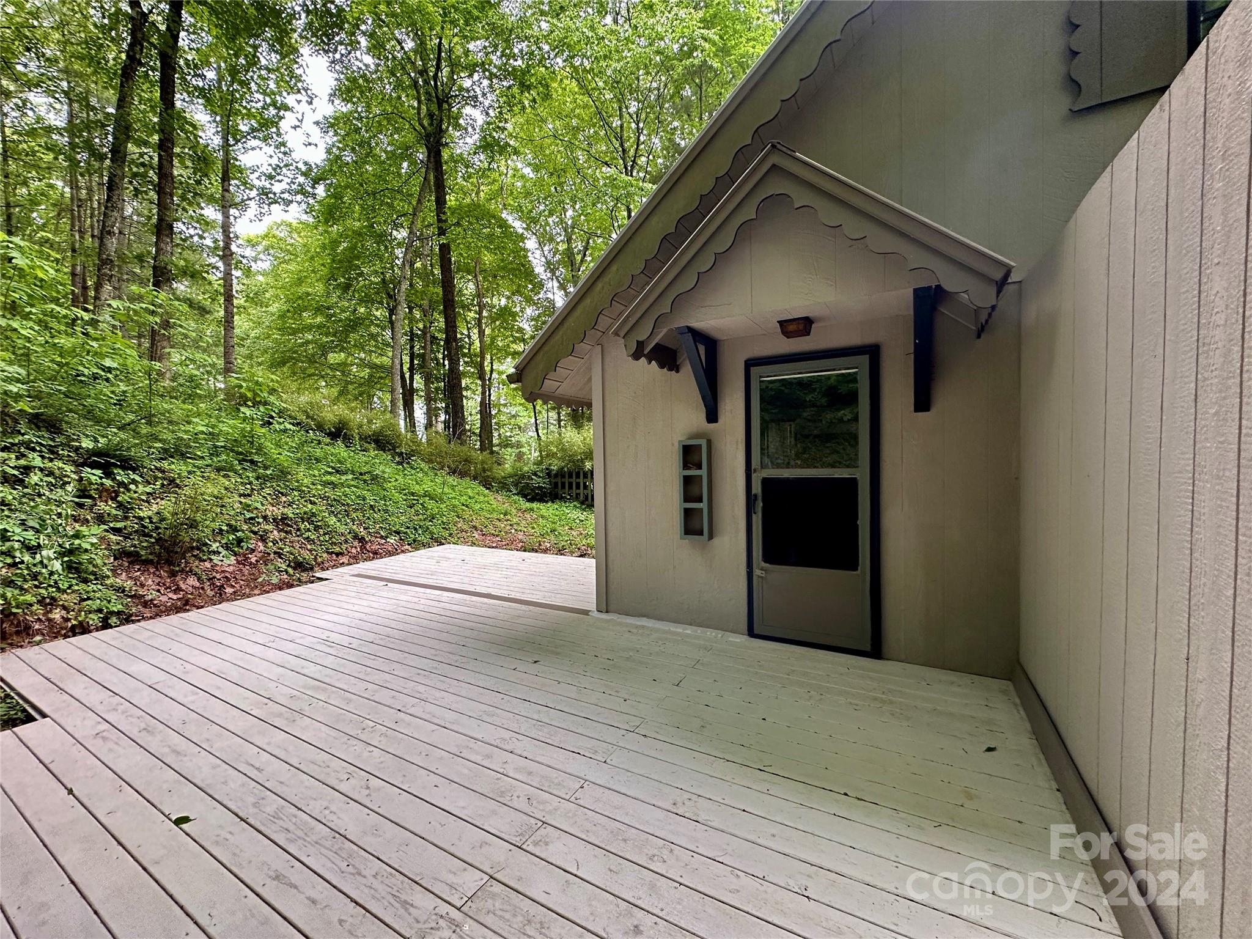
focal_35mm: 14
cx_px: 626
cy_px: 470
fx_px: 506
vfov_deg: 85.7
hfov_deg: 102.1
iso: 200
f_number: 2.2
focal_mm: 2.22
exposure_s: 1/99
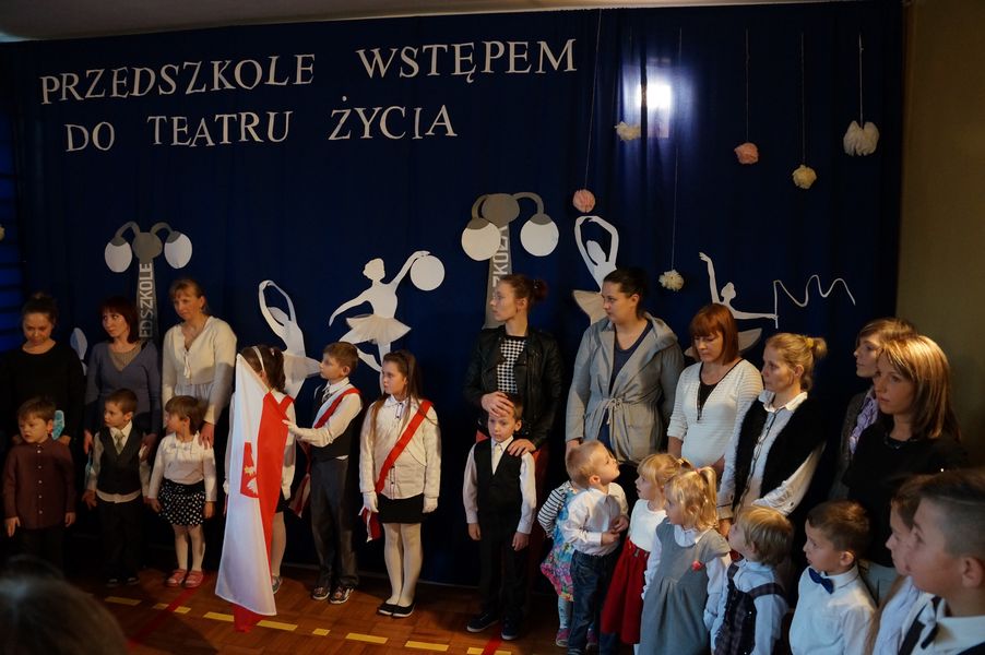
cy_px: 328
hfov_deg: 67.4
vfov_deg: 47.9
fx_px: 738
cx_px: 492
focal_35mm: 27
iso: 1600
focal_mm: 18
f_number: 4
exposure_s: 1/60
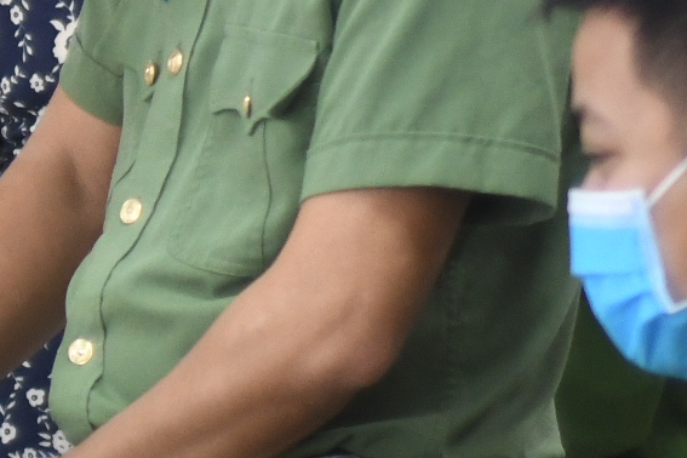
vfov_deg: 3.7
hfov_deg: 5.5
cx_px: -549
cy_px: 208
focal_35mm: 368
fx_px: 7022
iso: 1000
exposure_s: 1/200
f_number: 1.8
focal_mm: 50
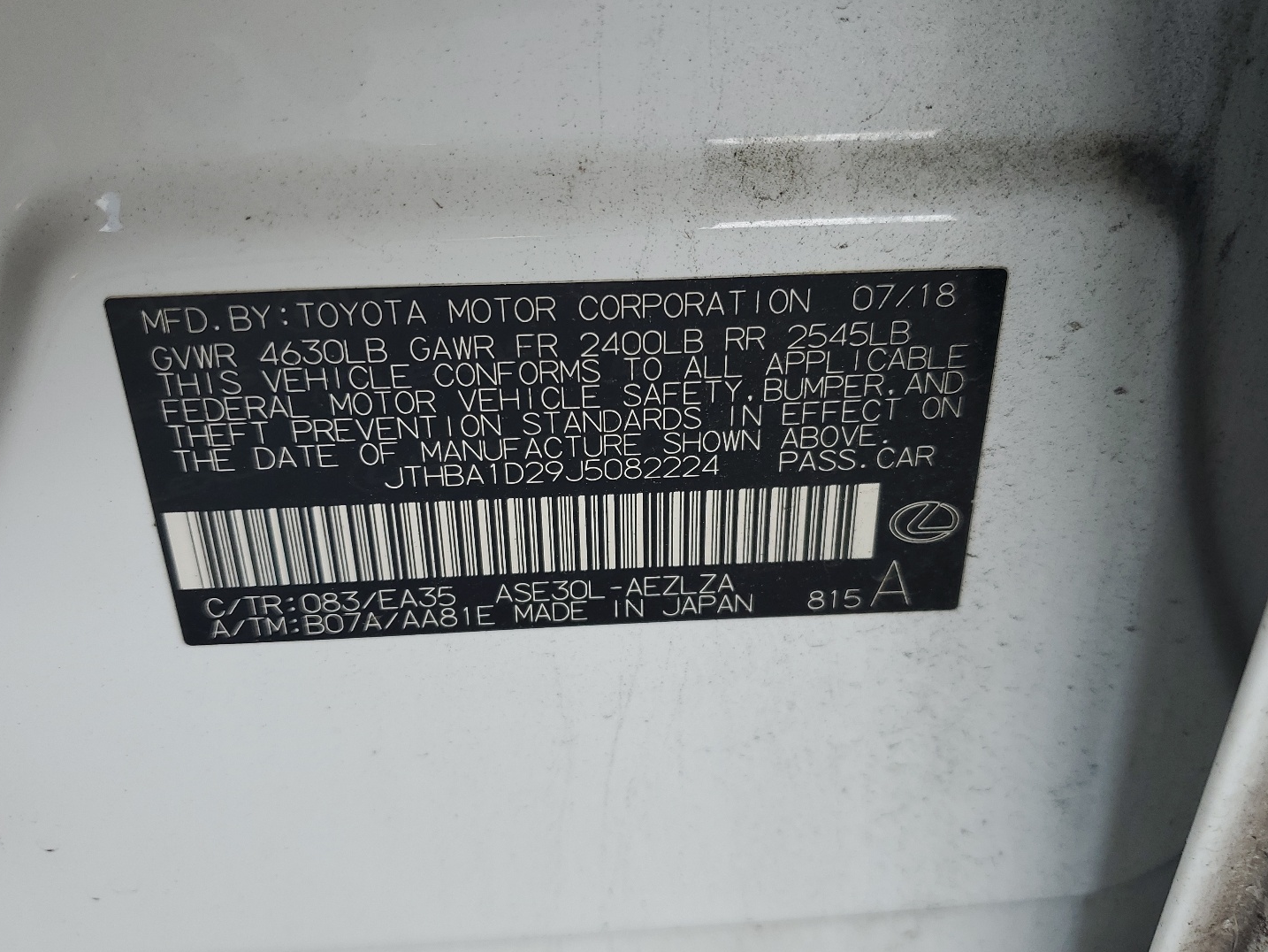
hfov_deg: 61.6
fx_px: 1062
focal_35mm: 29
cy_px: 510
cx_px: 623
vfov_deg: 48.2
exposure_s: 1/250
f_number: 1.5
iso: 50
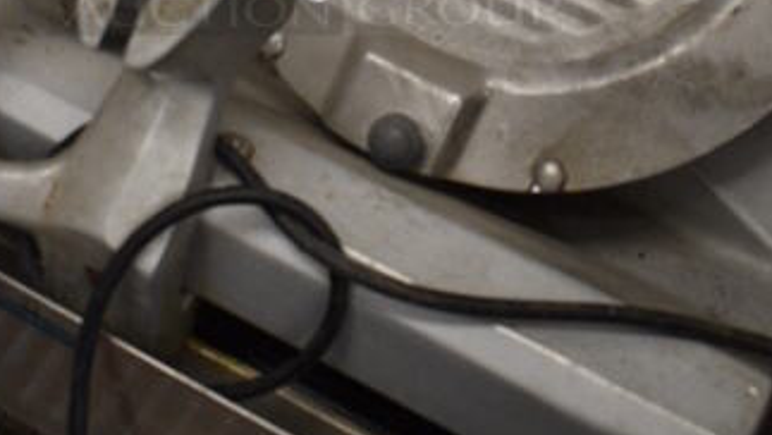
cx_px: 315
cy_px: -90
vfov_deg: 14.6
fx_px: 1638
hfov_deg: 26.5
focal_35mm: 80
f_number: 3.5
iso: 800
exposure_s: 1/200
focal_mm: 18
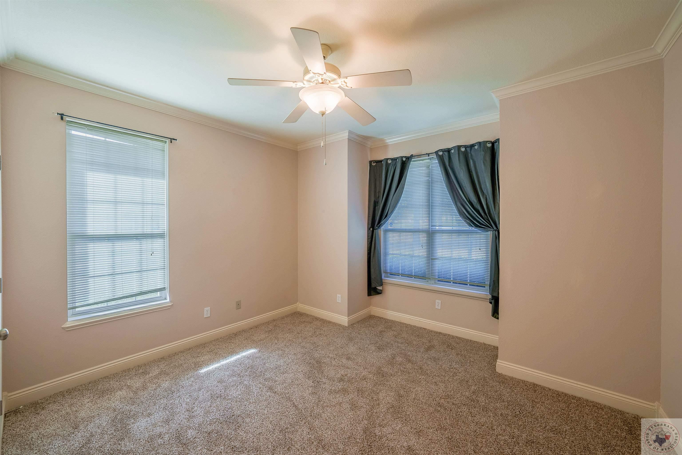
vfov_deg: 81.3
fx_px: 265
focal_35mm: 14
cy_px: 228
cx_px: 341
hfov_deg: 104.2
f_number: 9
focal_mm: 14
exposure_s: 1/60
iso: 320
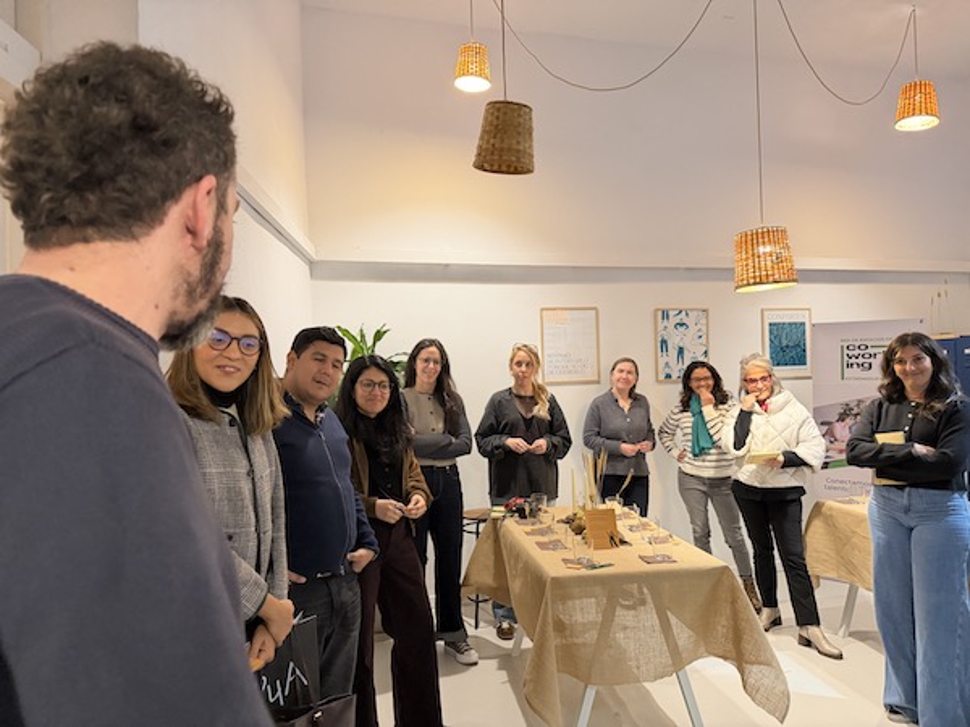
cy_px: 364
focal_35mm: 24
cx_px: 485
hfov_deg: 71.6
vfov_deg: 56.8
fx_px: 673
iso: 800
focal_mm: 6.76
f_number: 1.78
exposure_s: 1/50
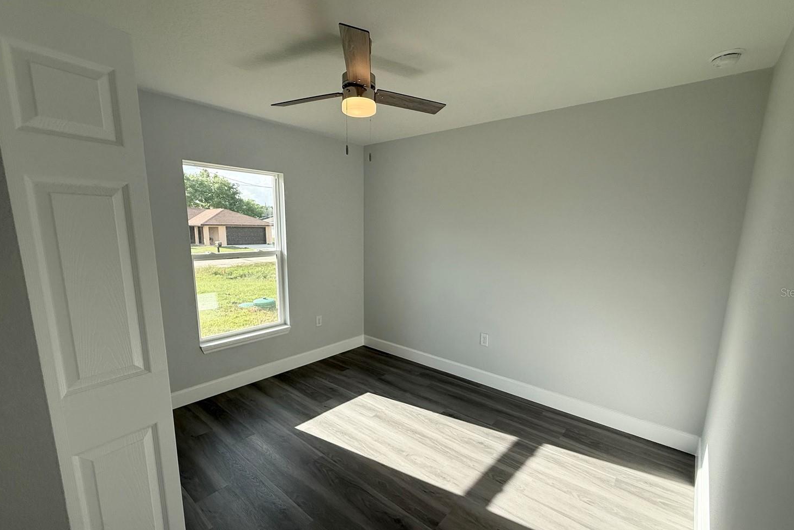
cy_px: 292
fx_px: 353
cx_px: 396
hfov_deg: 96.7
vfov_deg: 73.6
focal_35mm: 16
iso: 64
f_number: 2.2
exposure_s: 1/390
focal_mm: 2.22
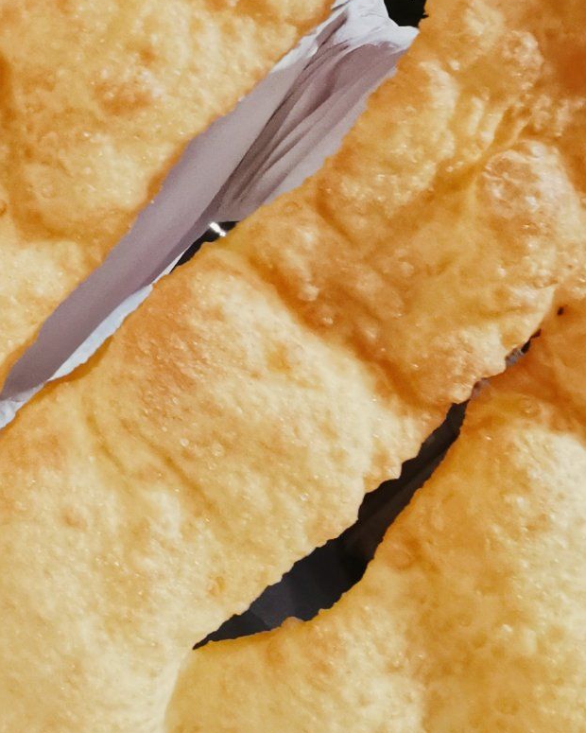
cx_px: 135
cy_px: 84
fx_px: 1192
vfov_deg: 32.6
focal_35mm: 55
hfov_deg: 27.2
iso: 250
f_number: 2.2
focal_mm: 2.35
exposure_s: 1/50
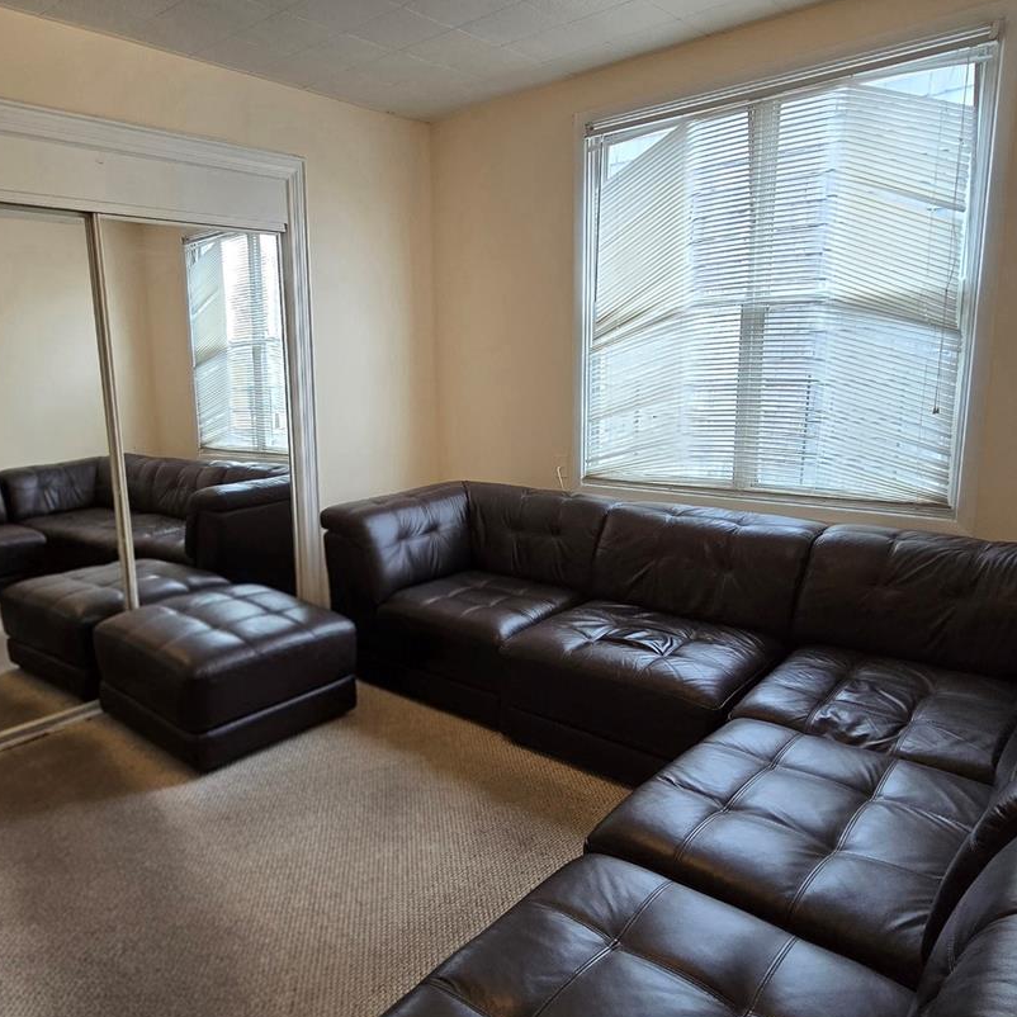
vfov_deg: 69.5
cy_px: 548
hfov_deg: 67.9
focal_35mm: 22
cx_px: 349
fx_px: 731
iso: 250
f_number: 2.2
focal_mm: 2.2
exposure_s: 1/60.2
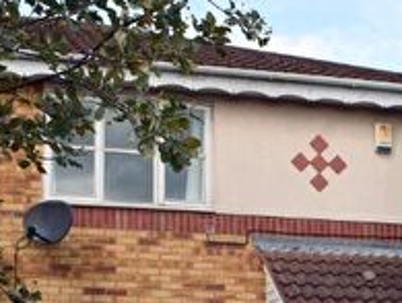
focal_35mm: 93
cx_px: 350
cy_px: 376
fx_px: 1082
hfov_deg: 20.7
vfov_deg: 15.3
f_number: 11
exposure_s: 1/400
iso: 400
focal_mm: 18
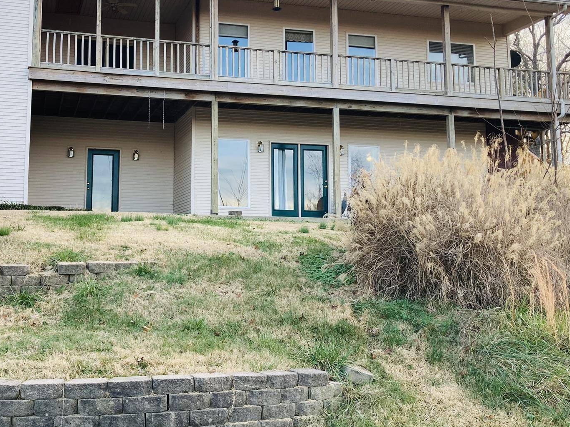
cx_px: 203
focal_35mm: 42
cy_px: 170
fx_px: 692
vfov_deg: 34.2
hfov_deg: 44.3
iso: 25
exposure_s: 1/121
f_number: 1.8
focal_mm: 3.99
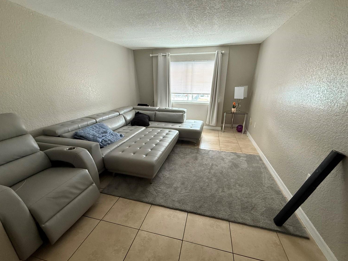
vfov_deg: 81.7
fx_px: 151
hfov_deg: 98.2
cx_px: 174
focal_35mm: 15
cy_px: 135
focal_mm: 2.22
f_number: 2.2
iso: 400
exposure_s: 1/60
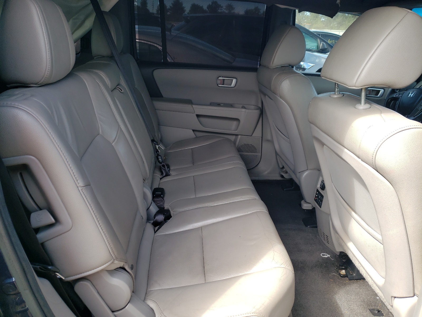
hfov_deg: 67.3
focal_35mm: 26
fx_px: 317
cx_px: 211
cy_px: 158
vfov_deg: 53.1
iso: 50
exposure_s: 1/227
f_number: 1.5
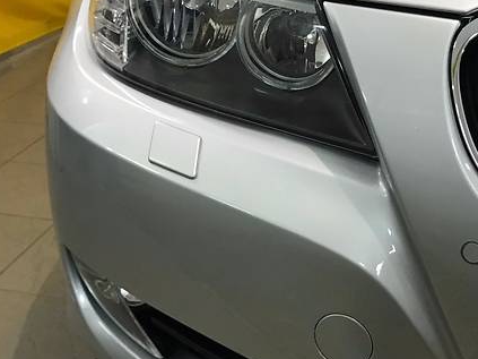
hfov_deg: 36.2
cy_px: 149
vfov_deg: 27.5
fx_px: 732
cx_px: 261
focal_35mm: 53
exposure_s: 1/17
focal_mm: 4
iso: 50
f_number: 1.8
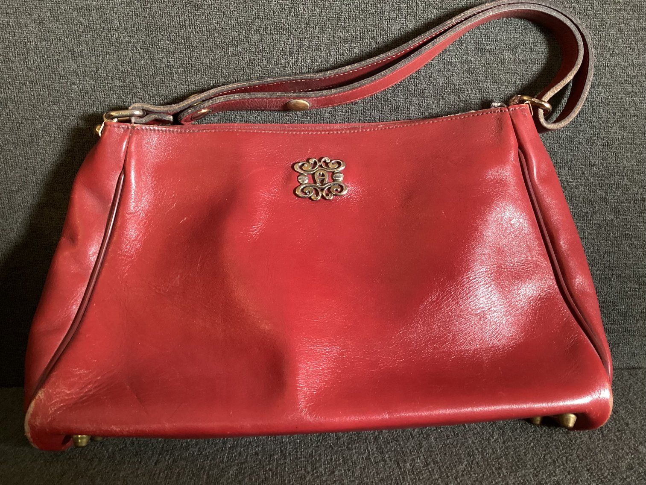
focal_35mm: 31
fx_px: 579
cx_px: 323
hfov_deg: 58.3
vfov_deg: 45.4
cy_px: 242
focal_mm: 3.3
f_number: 2.4
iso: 320
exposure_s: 1/40
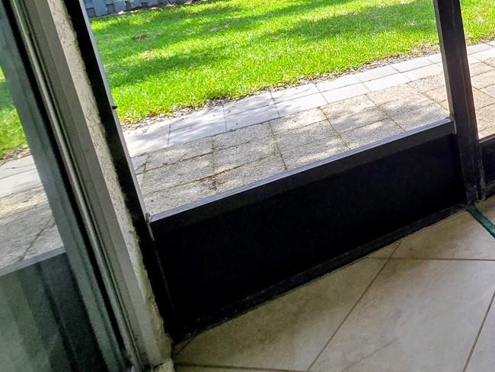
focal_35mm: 32
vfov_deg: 39.1
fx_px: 458
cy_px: 1
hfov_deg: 40.8
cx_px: 586
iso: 50
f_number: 2.2
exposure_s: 1/612
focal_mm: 2.2
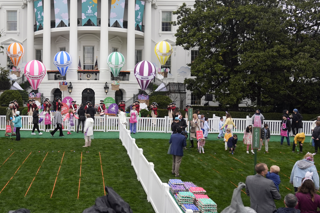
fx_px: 338
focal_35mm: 38
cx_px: 81
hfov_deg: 48.8
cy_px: 100
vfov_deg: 35.0
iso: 500
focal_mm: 24
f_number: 4
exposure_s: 1/800
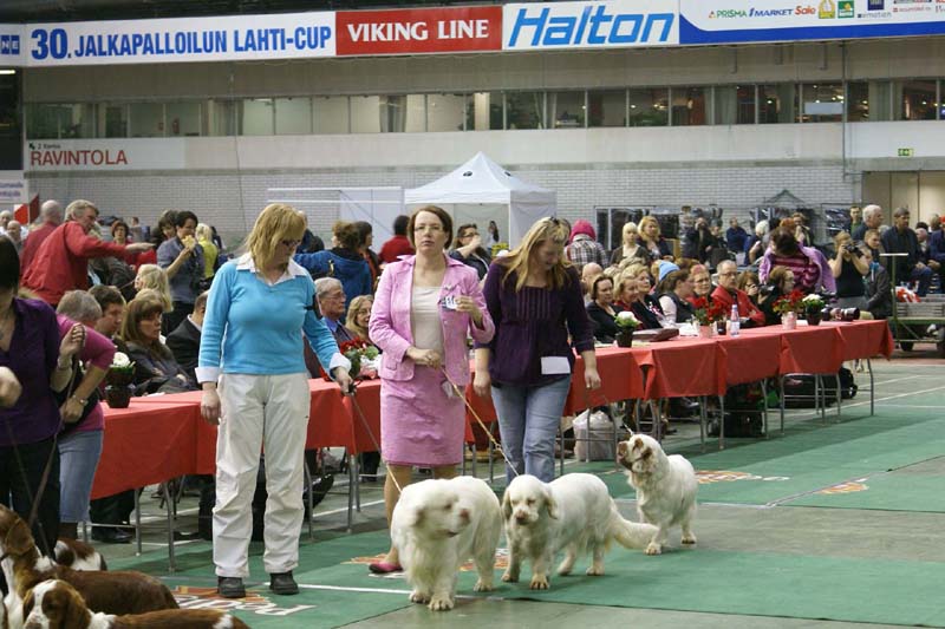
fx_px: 2756
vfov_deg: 13.0
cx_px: 472
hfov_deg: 19.5
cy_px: 314
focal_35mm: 105
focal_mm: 70
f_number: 5.6
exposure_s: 1/30
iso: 400
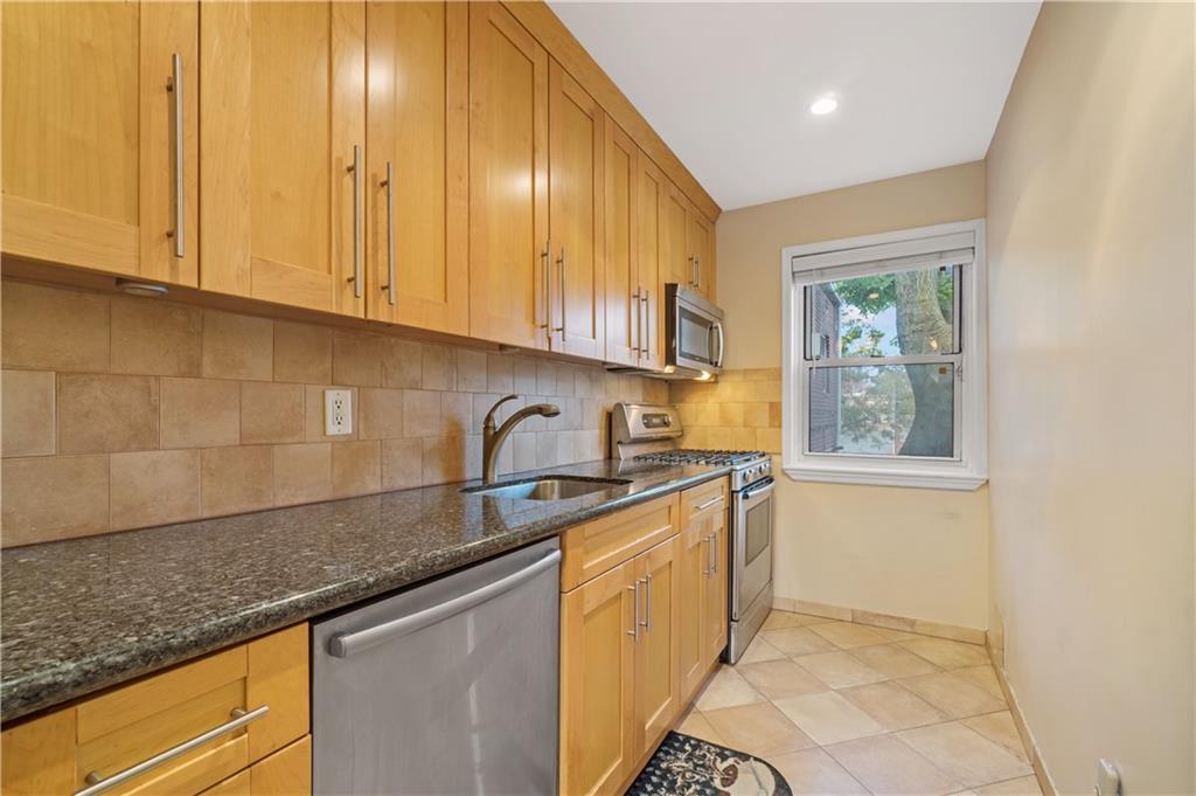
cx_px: 598
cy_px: 398
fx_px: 498
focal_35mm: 15
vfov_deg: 77.2
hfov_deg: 100.4
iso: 100
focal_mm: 10
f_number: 8
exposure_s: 1/1.67
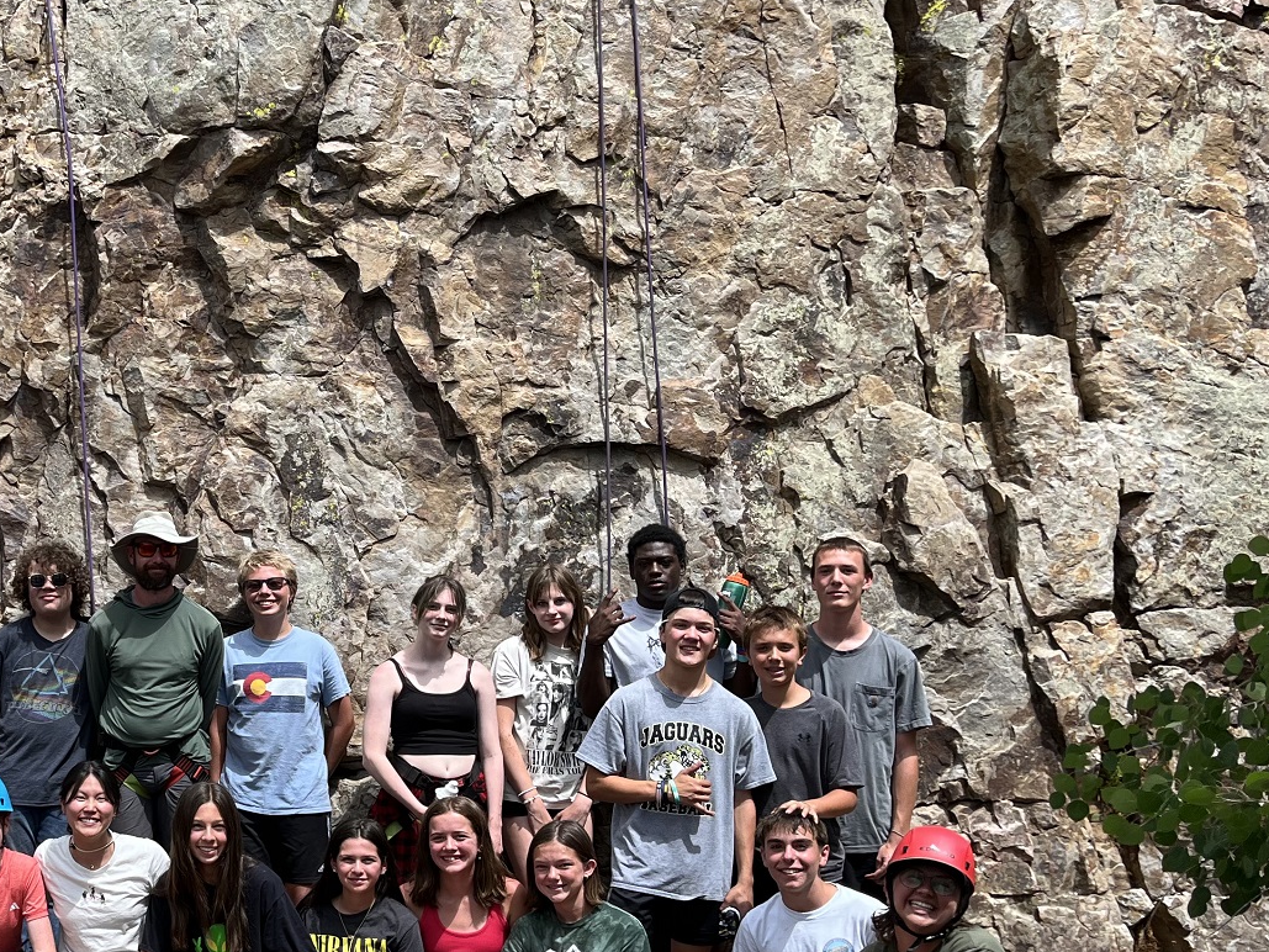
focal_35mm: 48
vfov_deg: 30.2
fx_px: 1760
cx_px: 189
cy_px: 594
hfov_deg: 37.7
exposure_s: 1/1748
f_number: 1.6
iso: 50
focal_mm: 5.1
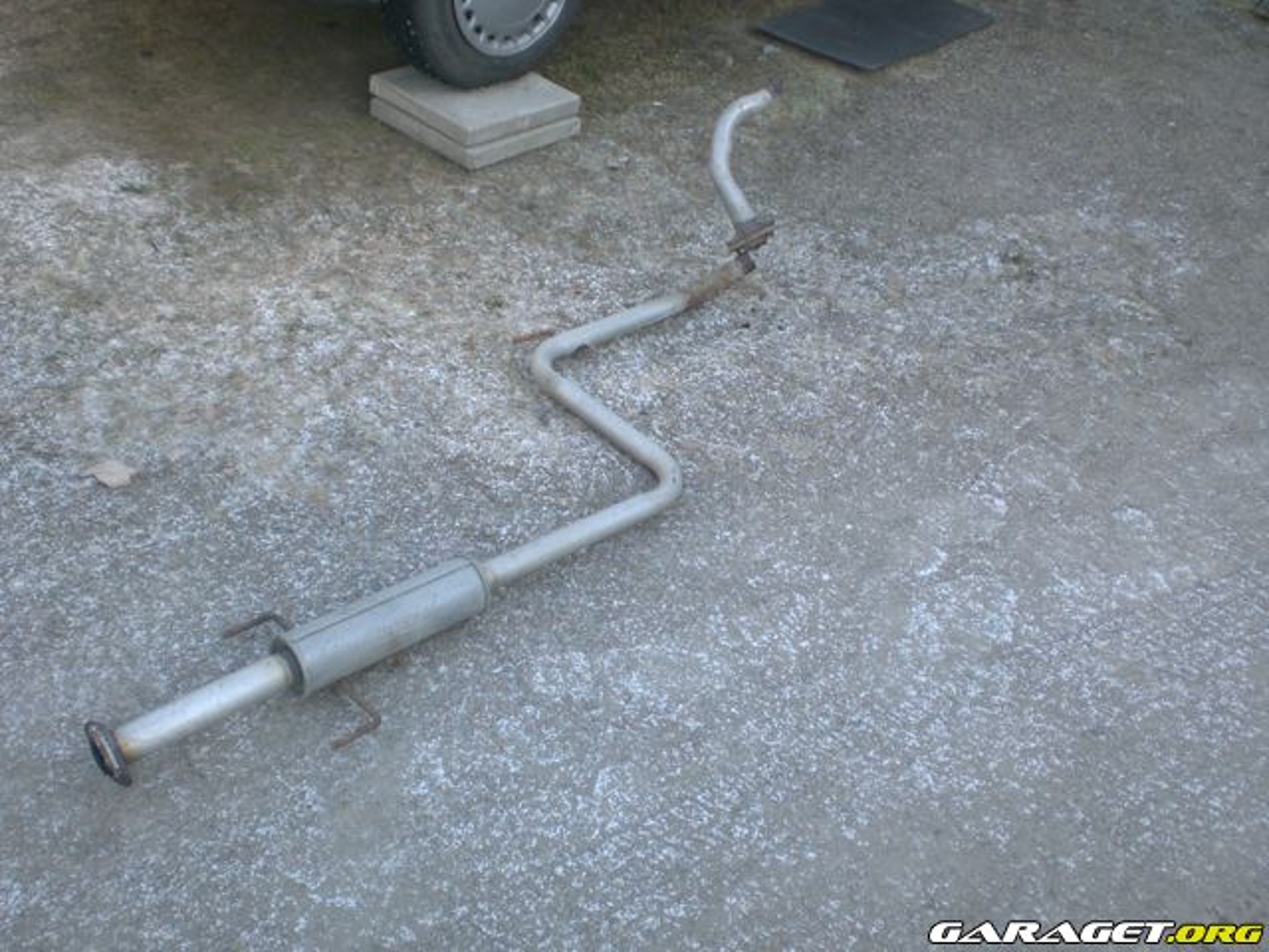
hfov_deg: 49.0
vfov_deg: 37.7
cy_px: 476
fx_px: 1393
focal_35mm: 38
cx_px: 634
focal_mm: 6.3
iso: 100
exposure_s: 1/100
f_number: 3.1
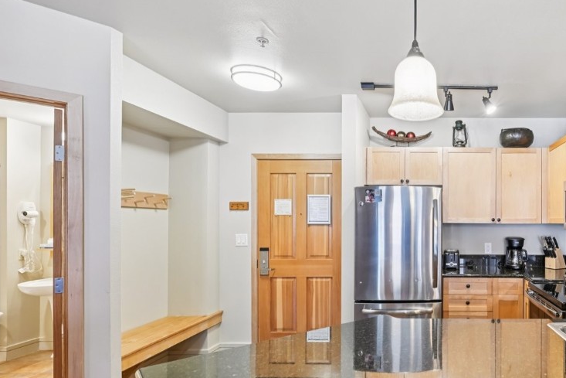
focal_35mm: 22
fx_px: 346
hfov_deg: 72.5
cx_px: 432
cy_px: 219
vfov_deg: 57.0
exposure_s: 1/8
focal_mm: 14
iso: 400
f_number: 8
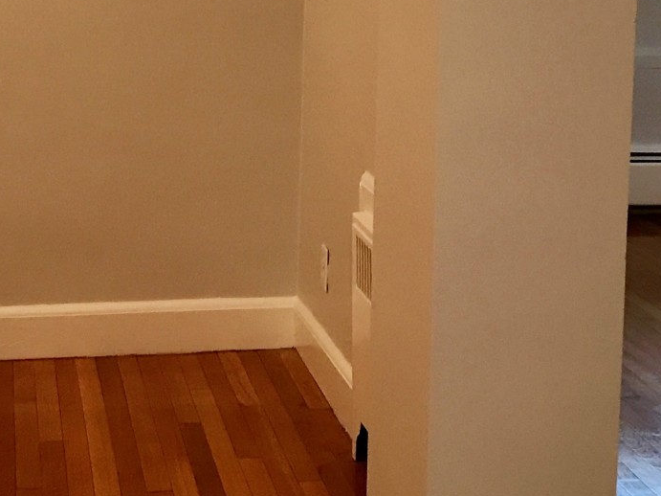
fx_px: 1585
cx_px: 243
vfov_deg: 17.5
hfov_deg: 23.5
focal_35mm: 83
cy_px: 32
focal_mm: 3.99
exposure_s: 1/15
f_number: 1.8
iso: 64
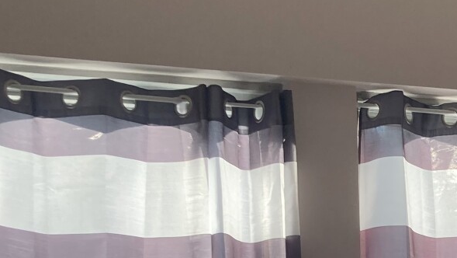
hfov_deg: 19.0
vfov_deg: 10.9
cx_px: 558
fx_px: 1285
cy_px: 409
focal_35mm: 106
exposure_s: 1/481
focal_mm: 3.99
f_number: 1.8
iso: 20
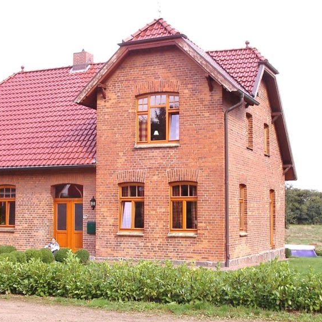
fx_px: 652
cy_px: 162
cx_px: 111
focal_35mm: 62
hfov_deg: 27.6
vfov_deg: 27.7
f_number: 5.5
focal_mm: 7.8
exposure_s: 1/100
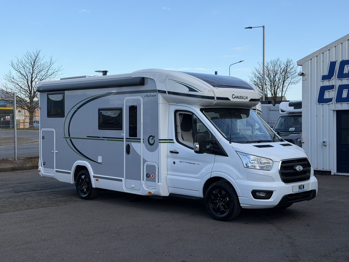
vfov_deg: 30.3
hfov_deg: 39.7
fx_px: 484
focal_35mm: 48
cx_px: 174
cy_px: 131
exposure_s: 1/1754
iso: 64
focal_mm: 6.76
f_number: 1.78
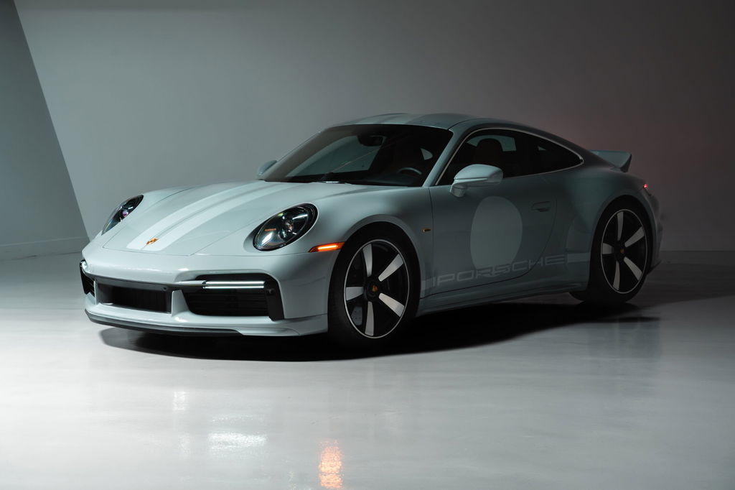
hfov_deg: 28.9
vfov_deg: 19.4
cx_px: 368
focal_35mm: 70
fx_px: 1429
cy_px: 245
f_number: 6.3
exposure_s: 1/4
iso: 400
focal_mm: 70
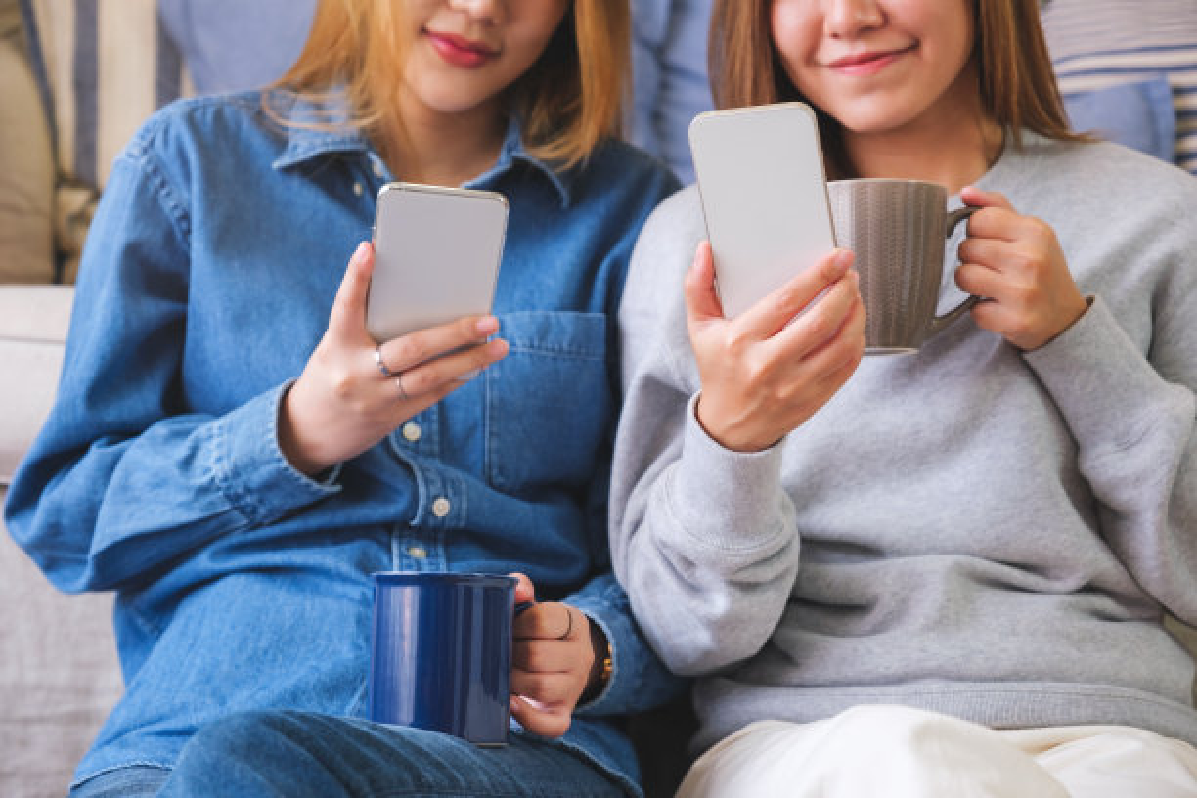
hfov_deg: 28.5
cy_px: 399
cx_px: 598
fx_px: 2361
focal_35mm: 71
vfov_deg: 19.2
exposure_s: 1/70
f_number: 2.8
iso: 250
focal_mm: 47
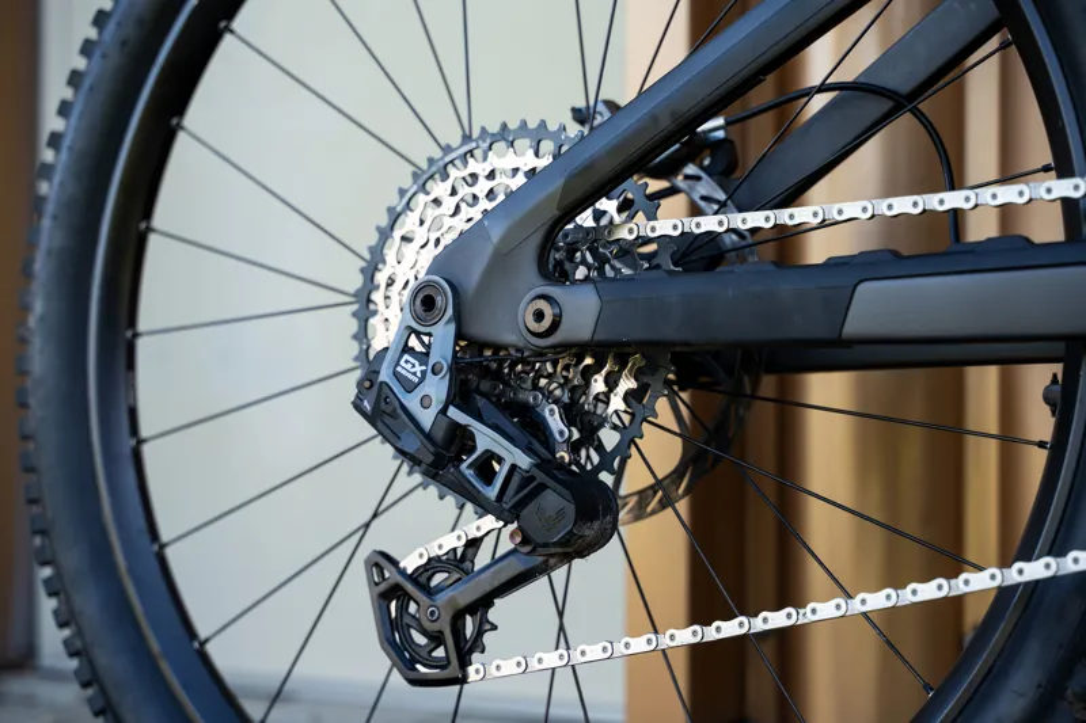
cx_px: 543
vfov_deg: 18.9
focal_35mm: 72
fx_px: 2171
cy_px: 362
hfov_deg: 28.1
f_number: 4.5
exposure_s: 1/160
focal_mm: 72
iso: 160
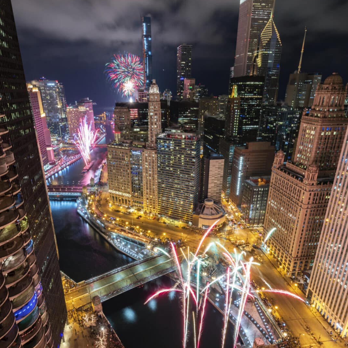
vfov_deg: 78.9
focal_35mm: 18
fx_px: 205
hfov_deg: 80.7
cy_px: 223
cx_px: 173
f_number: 11
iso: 200
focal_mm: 14
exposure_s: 7
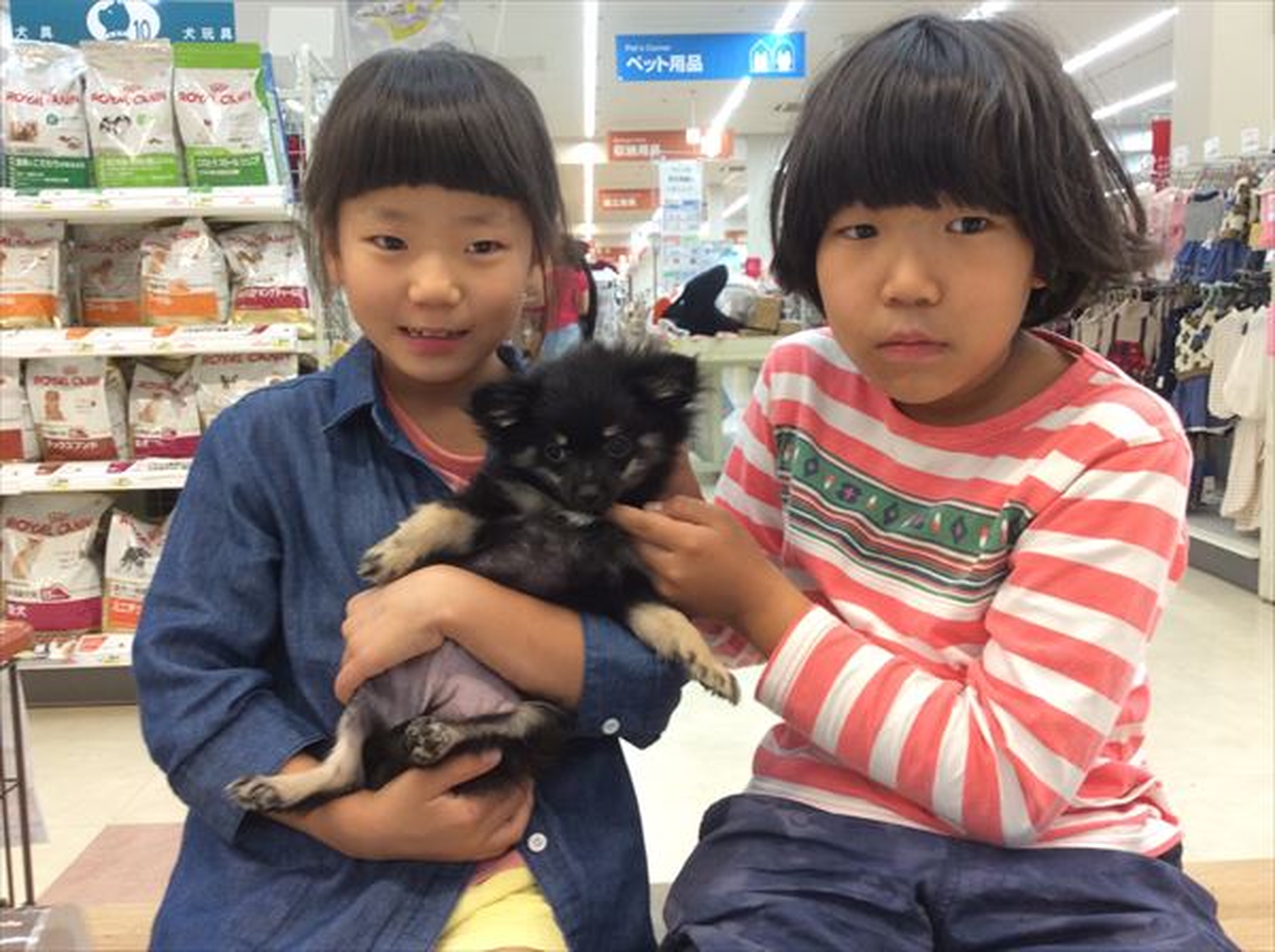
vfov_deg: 44.0
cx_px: 638
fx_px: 1177
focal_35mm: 32
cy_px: 476
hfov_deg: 56.9
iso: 64
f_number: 2.4
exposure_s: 1/24
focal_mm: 3.3
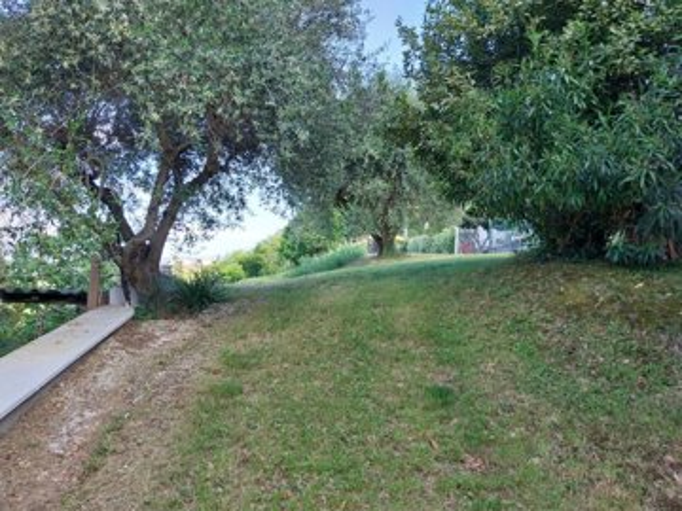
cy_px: 256
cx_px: 341
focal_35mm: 26
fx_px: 512
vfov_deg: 53.1
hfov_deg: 67.3
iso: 25
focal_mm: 4
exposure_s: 1/137
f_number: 1.8
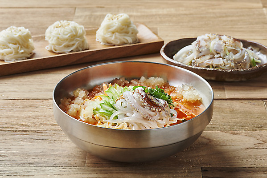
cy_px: 89
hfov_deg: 19.4
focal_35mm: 105
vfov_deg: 13.1
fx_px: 779
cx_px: 134
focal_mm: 105
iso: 100
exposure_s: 1/125
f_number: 18
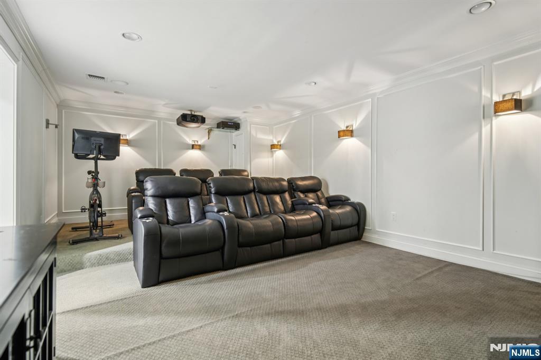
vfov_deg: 73.7
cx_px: 270
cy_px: 180
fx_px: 240
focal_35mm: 16
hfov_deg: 96.8
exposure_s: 1/1.25
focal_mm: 16
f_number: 3.5
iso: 400
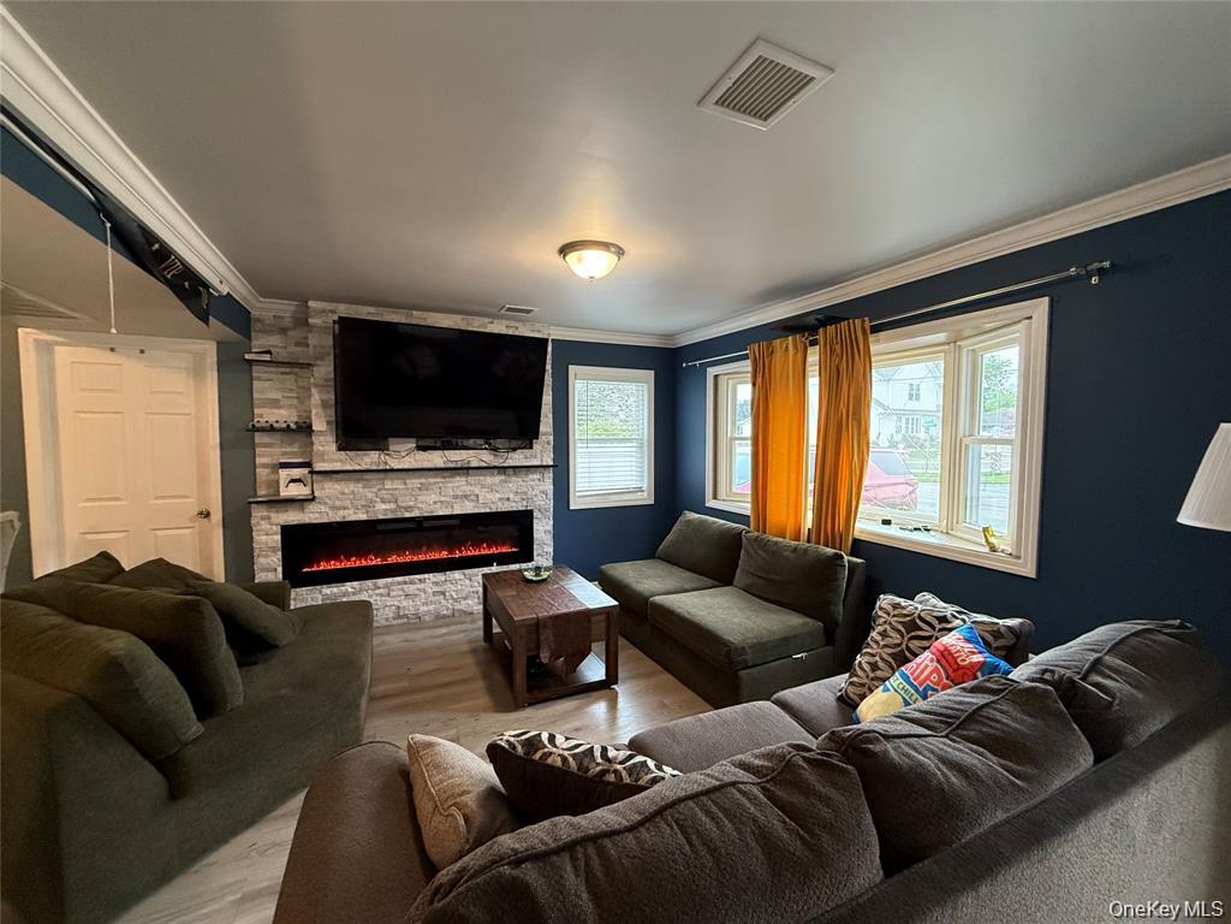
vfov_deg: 85.7
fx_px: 498
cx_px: 616
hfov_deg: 102.1
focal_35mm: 14
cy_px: 462
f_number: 2.2
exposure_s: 1/120
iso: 500
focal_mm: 2.22
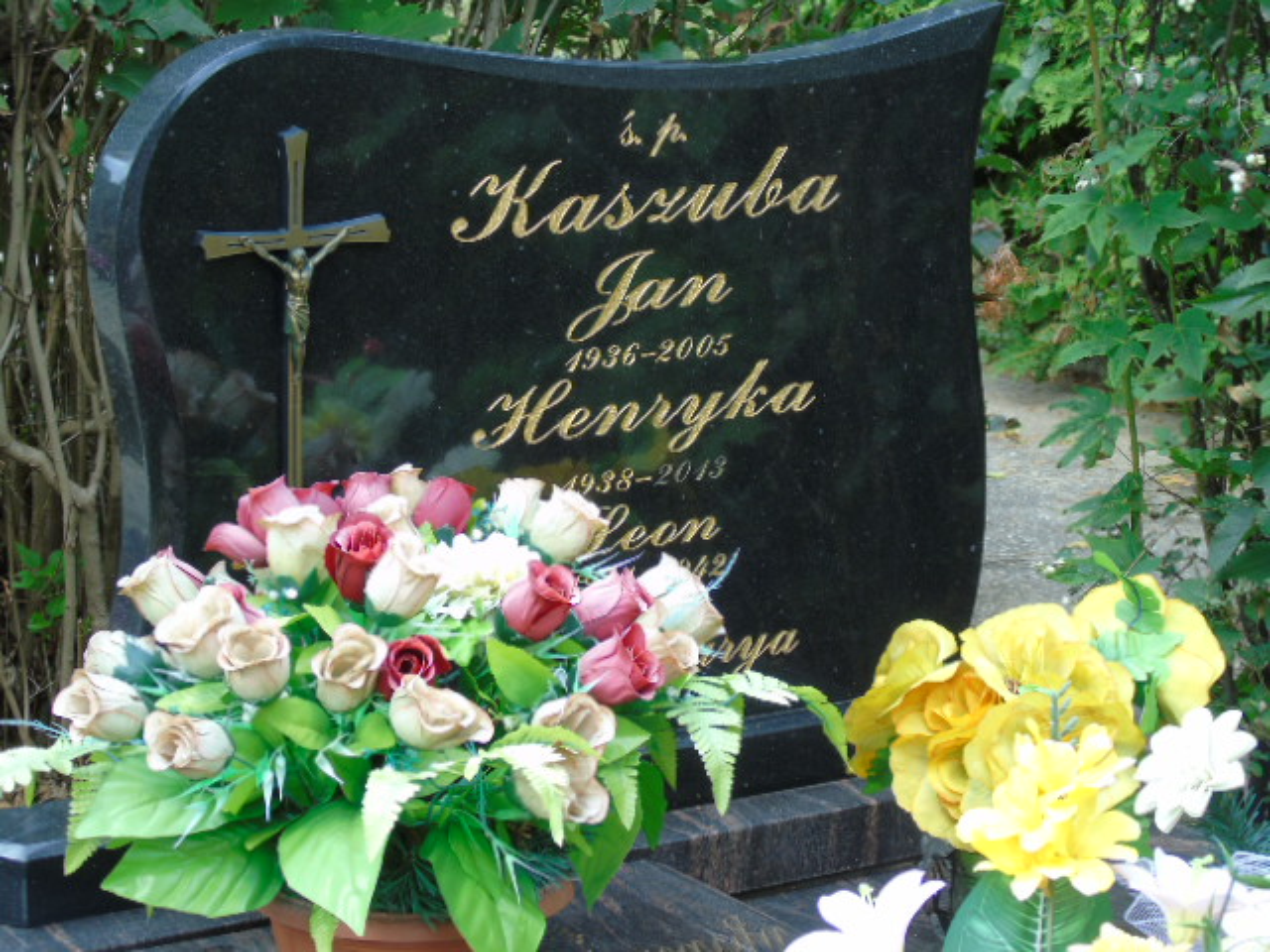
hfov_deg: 18.2
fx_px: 3962
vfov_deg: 13.7
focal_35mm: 108
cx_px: 635
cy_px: 476
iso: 80
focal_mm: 19
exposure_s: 1/50
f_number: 4.4
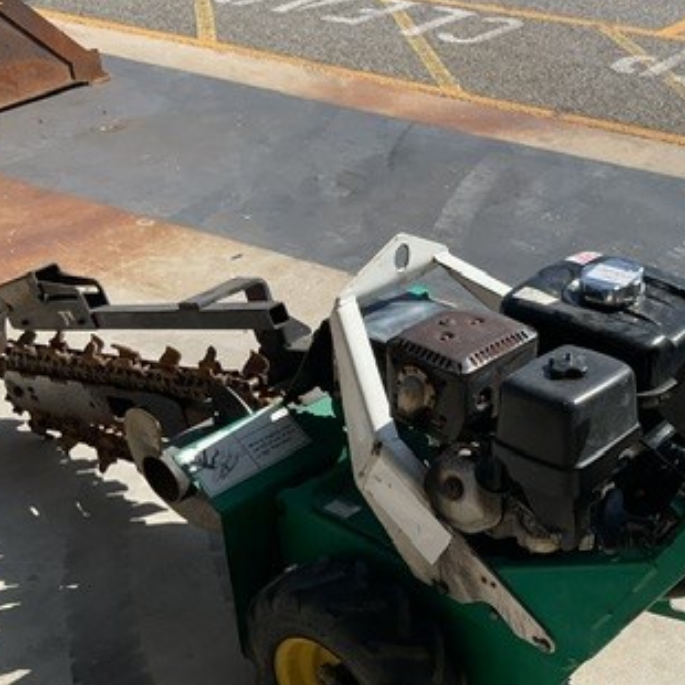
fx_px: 1187
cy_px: 453
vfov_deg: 32.0
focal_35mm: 53
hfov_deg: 31.2
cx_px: 570
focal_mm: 3
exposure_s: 1/2058
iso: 16
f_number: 1.8
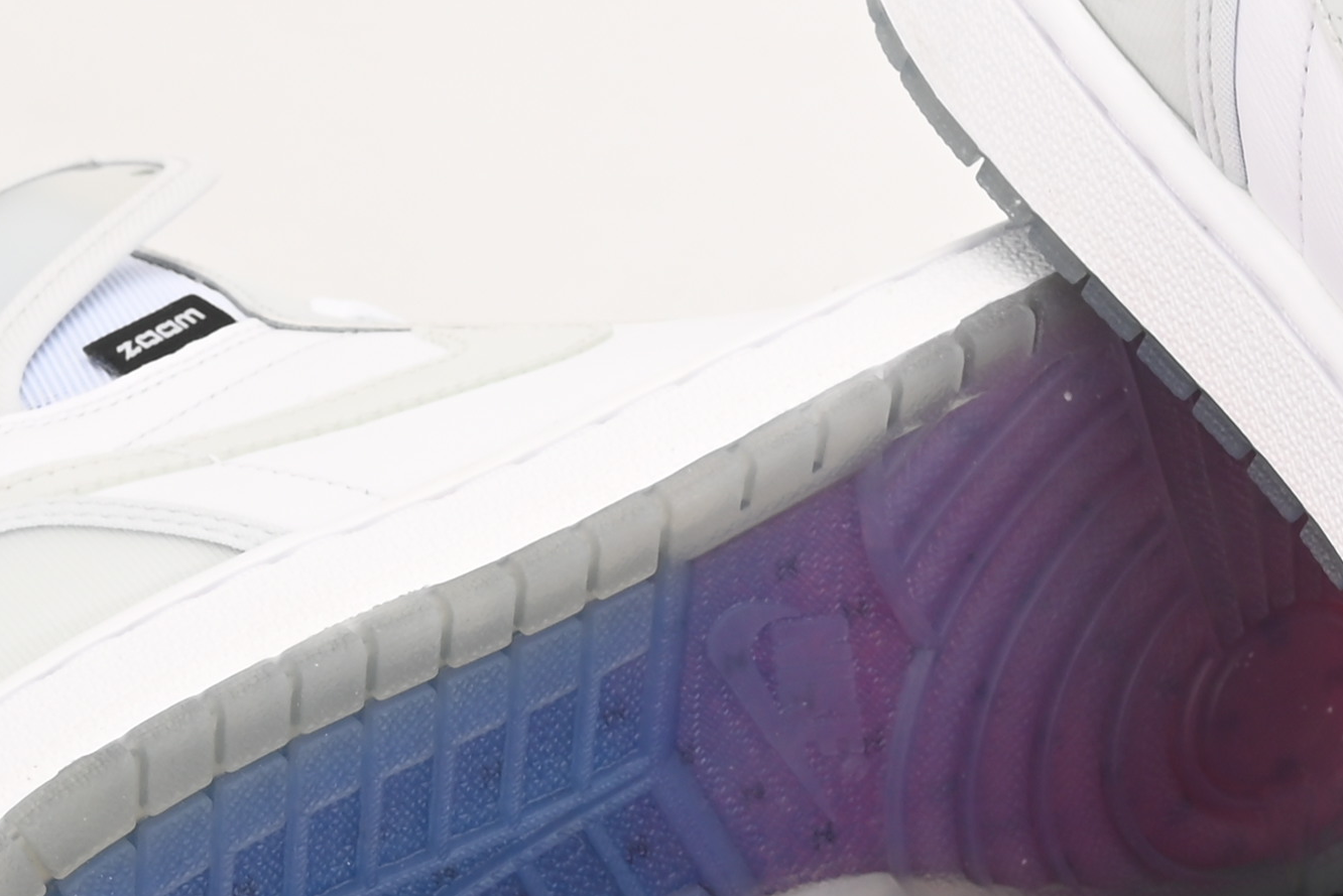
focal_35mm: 142
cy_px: 789
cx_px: 1060
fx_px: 5308
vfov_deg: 9.6
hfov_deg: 14.3
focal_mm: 31.5
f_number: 11
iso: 100
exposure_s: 1/200
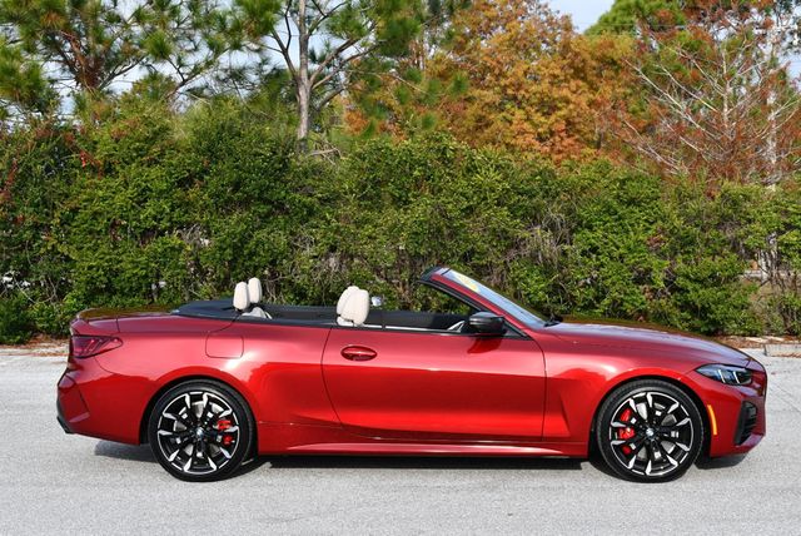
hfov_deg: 28.8
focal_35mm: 70
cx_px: 400
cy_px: 268
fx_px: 1559
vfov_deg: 19.5
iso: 180
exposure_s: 1/250
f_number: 8
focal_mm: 35
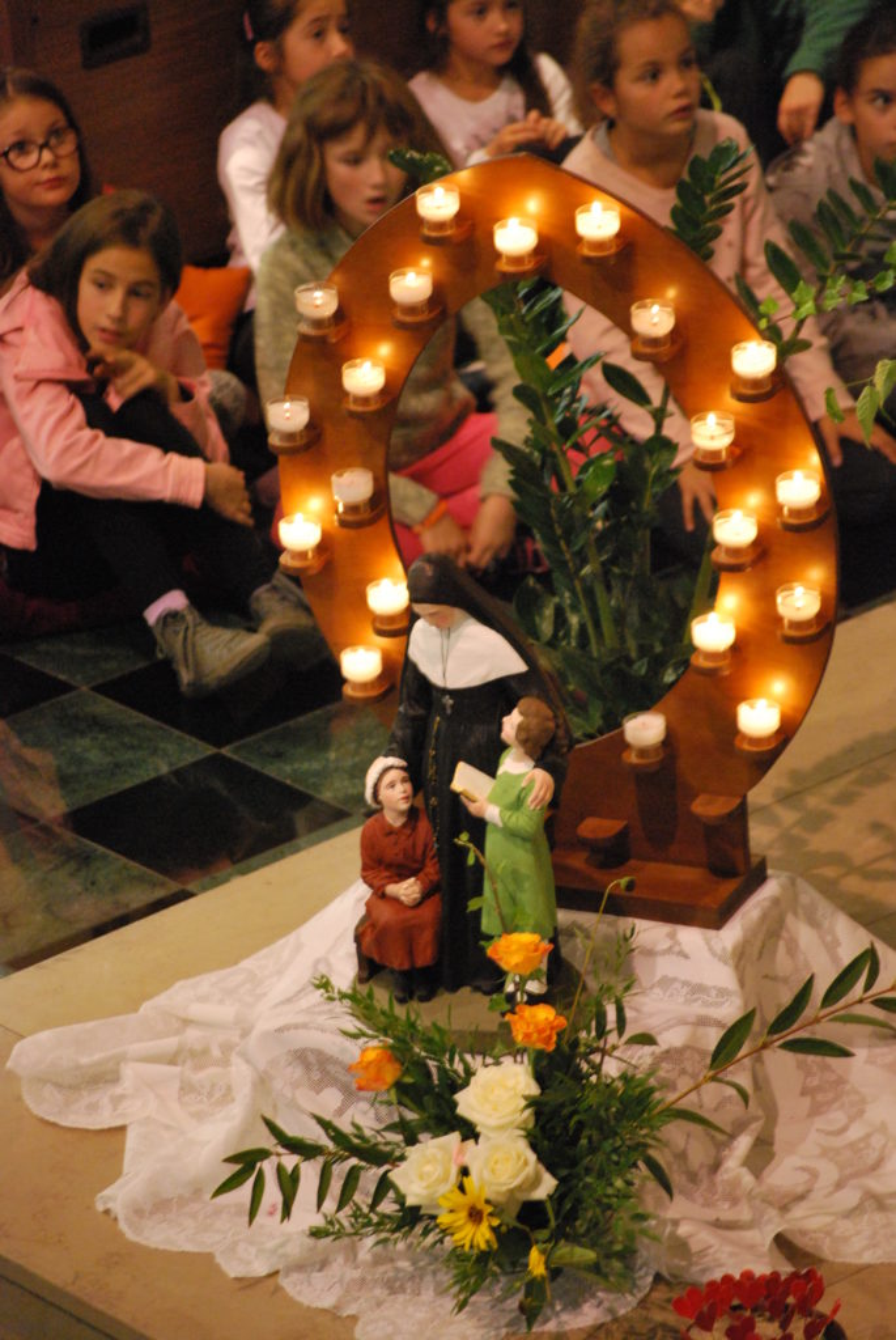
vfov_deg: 11.2
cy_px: 670
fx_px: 6815
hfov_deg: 7.5
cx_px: 448
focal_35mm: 183
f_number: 5
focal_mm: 122
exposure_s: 1/20
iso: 1600
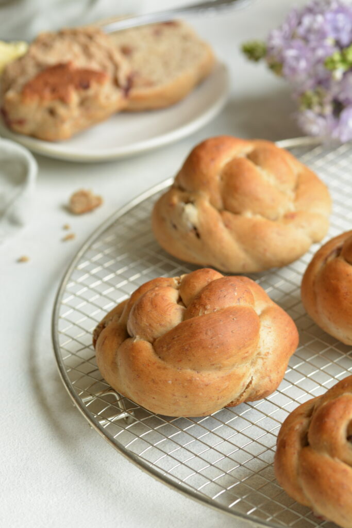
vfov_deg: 13.0
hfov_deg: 8.7
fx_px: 2309
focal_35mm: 158
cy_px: 264
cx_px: 176
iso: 200
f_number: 7.1
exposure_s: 1/2
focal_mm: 105
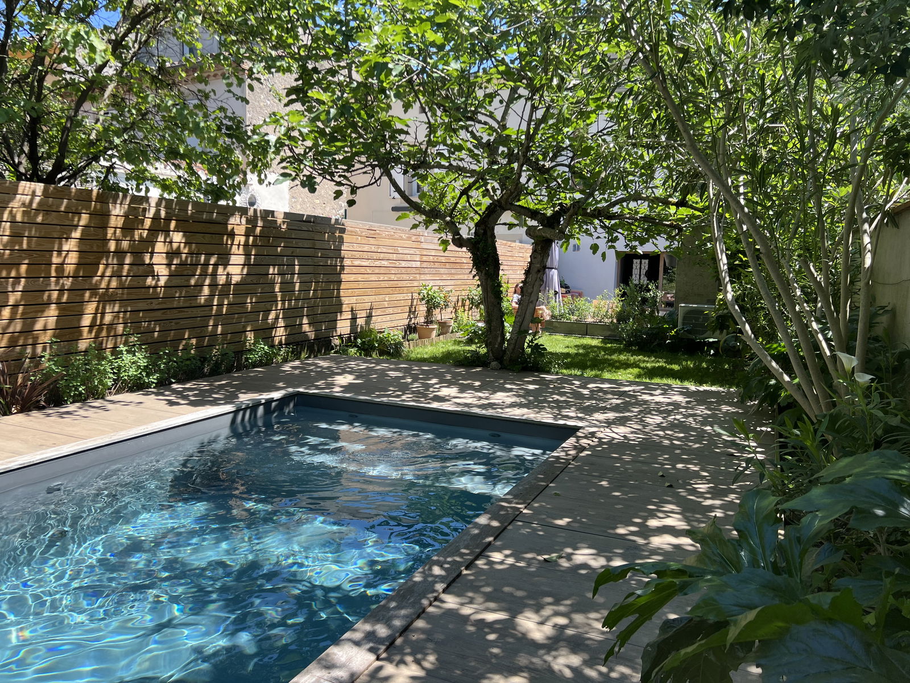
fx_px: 683
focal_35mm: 26
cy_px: 342
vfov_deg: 53.1
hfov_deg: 67.3
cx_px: 455
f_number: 1.5
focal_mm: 5.7
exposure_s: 1/1135
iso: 50
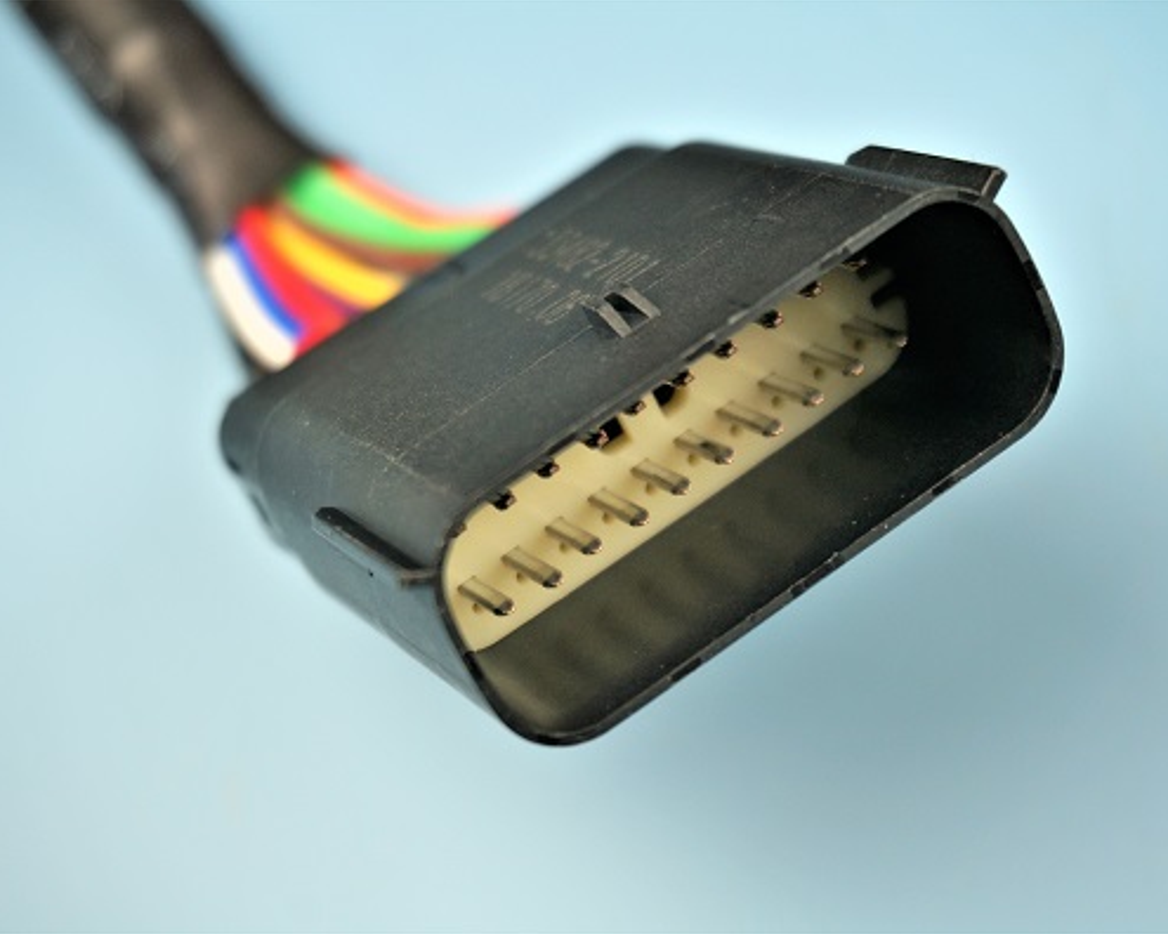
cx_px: 604
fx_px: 2593
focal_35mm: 75
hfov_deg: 25.4
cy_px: 467
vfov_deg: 20.4
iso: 320
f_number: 5.6
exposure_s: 1/160
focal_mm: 44
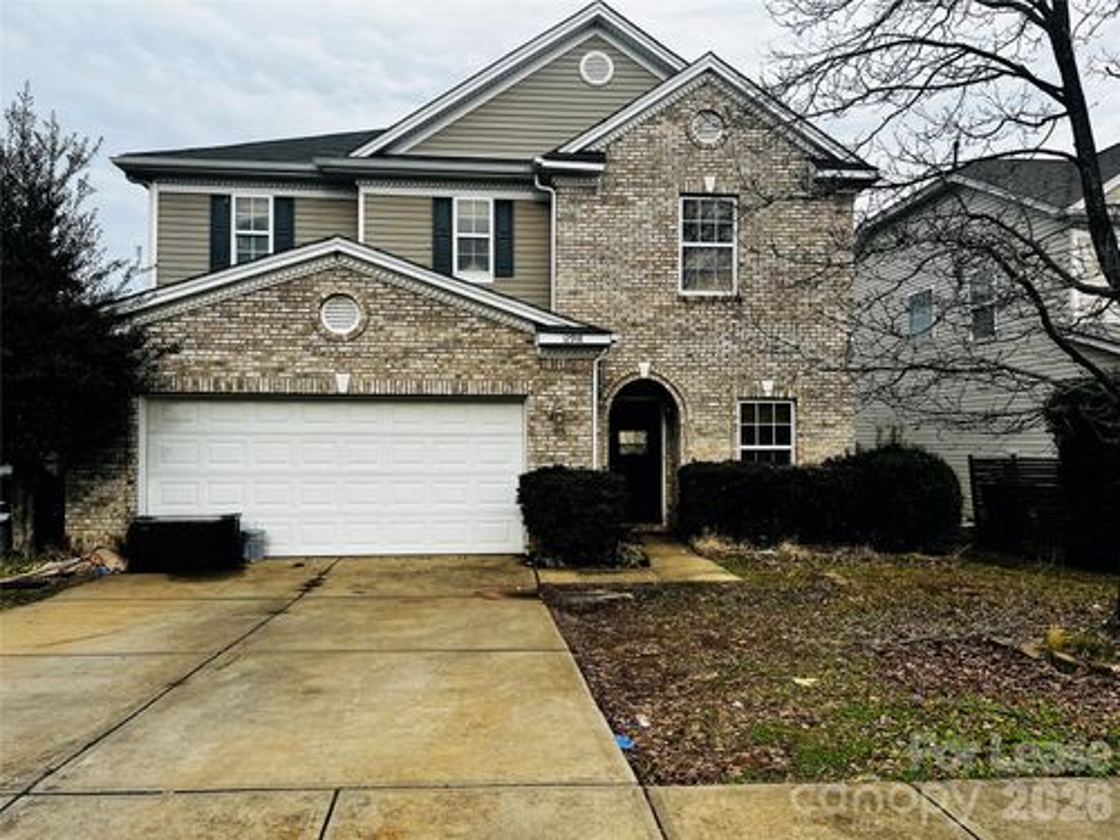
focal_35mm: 26
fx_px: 841
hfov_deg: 67.3
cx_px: 560
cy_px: 420
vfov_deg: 53.1
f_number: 1.5
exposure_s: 1/1972
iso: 50
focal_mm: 5.7
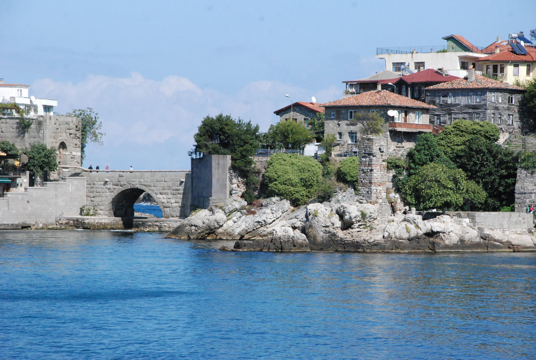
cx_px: 268
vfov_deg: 8.8
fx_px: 2350
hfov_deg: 13.0
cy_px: 180
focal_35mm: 158
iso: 1600
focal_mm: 105
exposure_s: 1/2000
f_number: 11
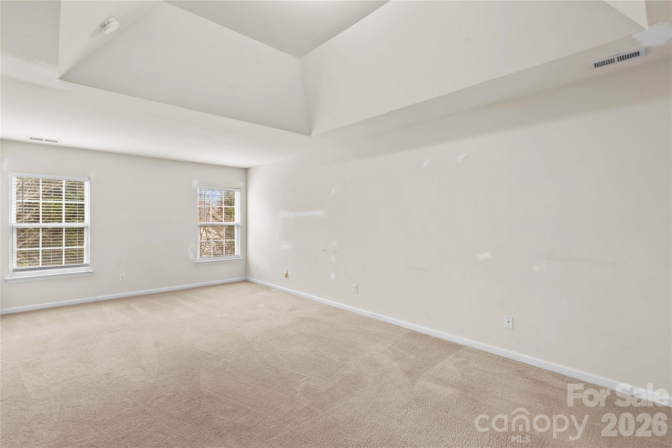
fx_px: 299
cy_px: 224
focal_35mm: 16
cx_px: 336
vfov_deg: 73.7
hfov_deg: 96.8
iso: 100
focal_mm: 16
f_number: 8
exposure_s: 1/1.25
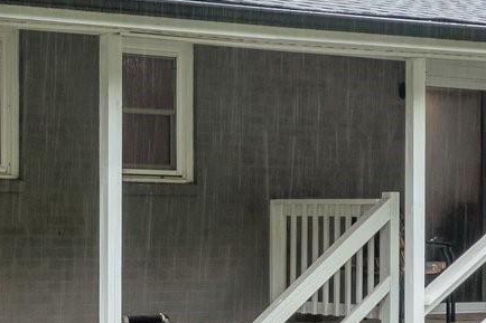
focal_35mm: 132
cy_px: 197
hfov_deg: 15.5
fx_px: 1781
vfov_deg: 10.4
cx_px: 137
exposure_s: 1/40
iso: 100
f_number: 3.2
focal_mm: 10.26
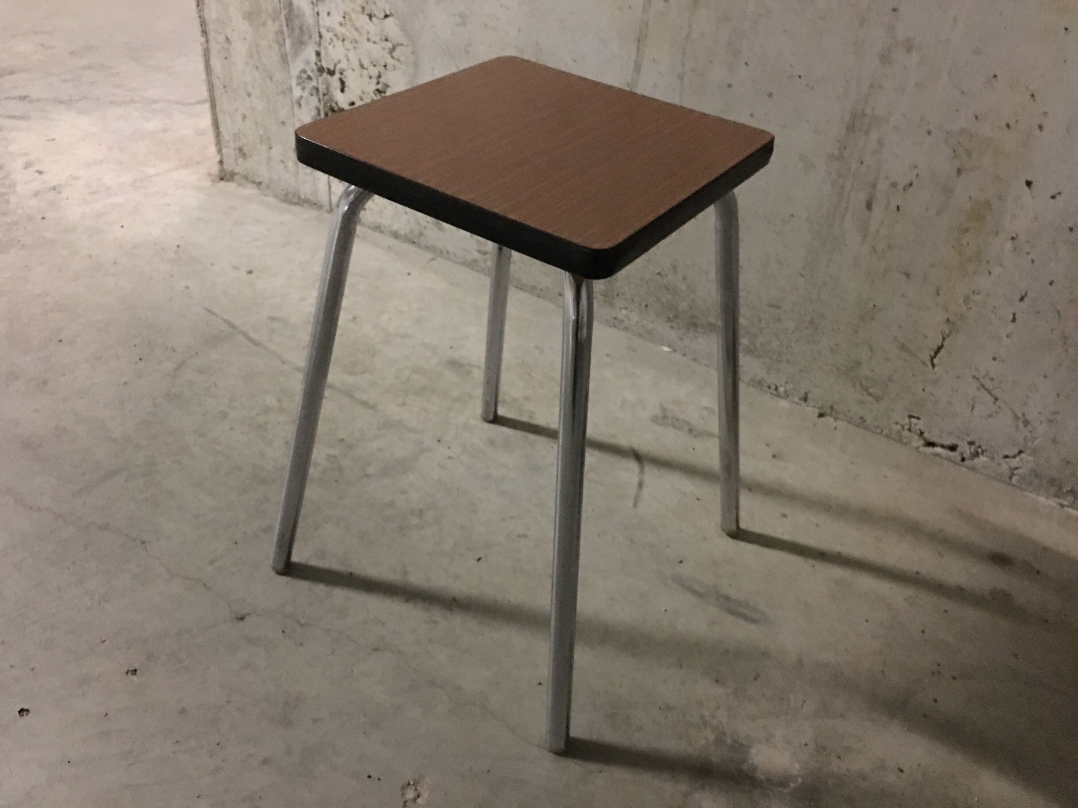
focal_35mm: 29
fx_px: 903
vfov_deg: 48.2
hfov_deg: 61.7
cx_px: 539
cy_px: 404
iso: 125
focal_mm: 4.15
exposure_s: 1/4
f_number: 2.2
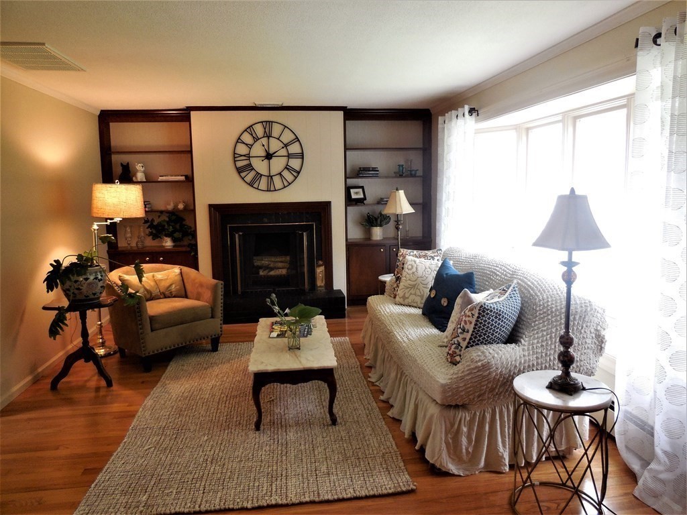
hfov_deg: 69.4
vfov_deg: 54.9
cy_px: 258
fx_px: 496
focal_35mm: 25
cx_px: 344
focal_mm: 4.5
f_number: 3.1
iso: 280
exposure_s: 1/30
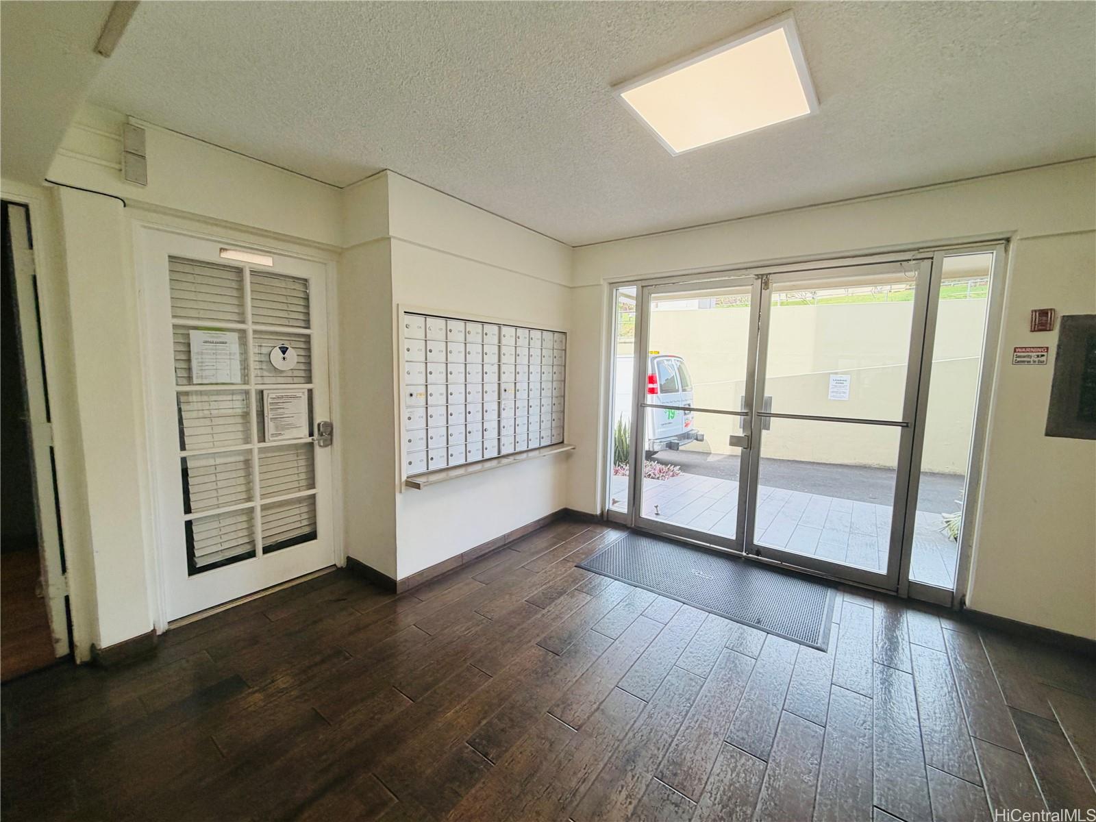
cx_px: 548
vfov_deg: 85.7
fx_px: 443
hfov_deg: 102.1
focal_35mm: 14
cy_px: 411
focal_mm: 2.22
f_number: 2.2
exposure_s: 1/133
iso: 50
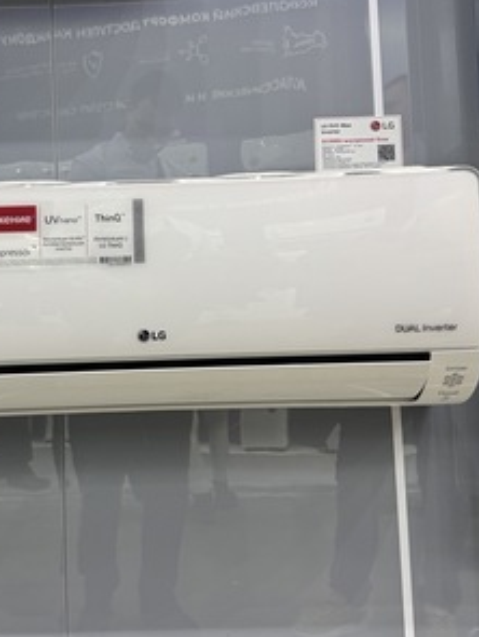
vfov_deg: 47.7
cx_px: 140
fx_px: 718
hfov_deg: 36.3
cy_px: 276
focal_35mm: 39
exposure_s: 1/100
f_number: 1.78
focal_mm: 6.76
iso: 125
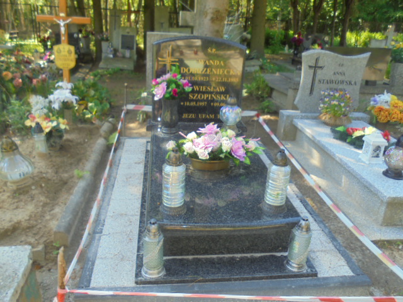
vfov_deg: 48.2
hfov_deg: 61.7
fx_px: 338
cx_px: 202
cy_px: 151
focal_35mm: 29
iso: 100
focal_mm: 5.3
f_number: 3.7
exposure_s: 1/80
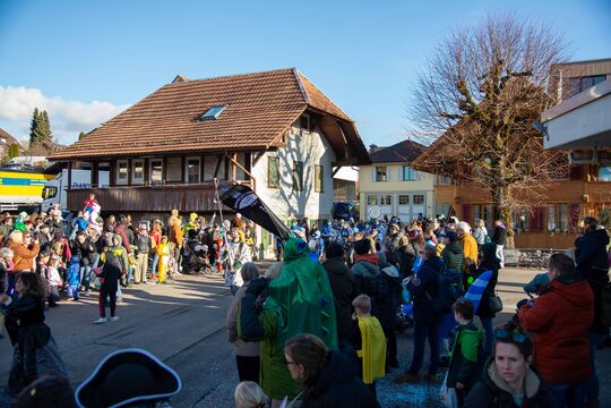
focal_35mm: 34
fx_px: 577
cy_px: 204
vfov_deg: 38.9
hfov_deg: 55.8
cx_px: 306
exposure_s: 1/1000
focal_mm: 34
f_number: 4.5
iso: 400
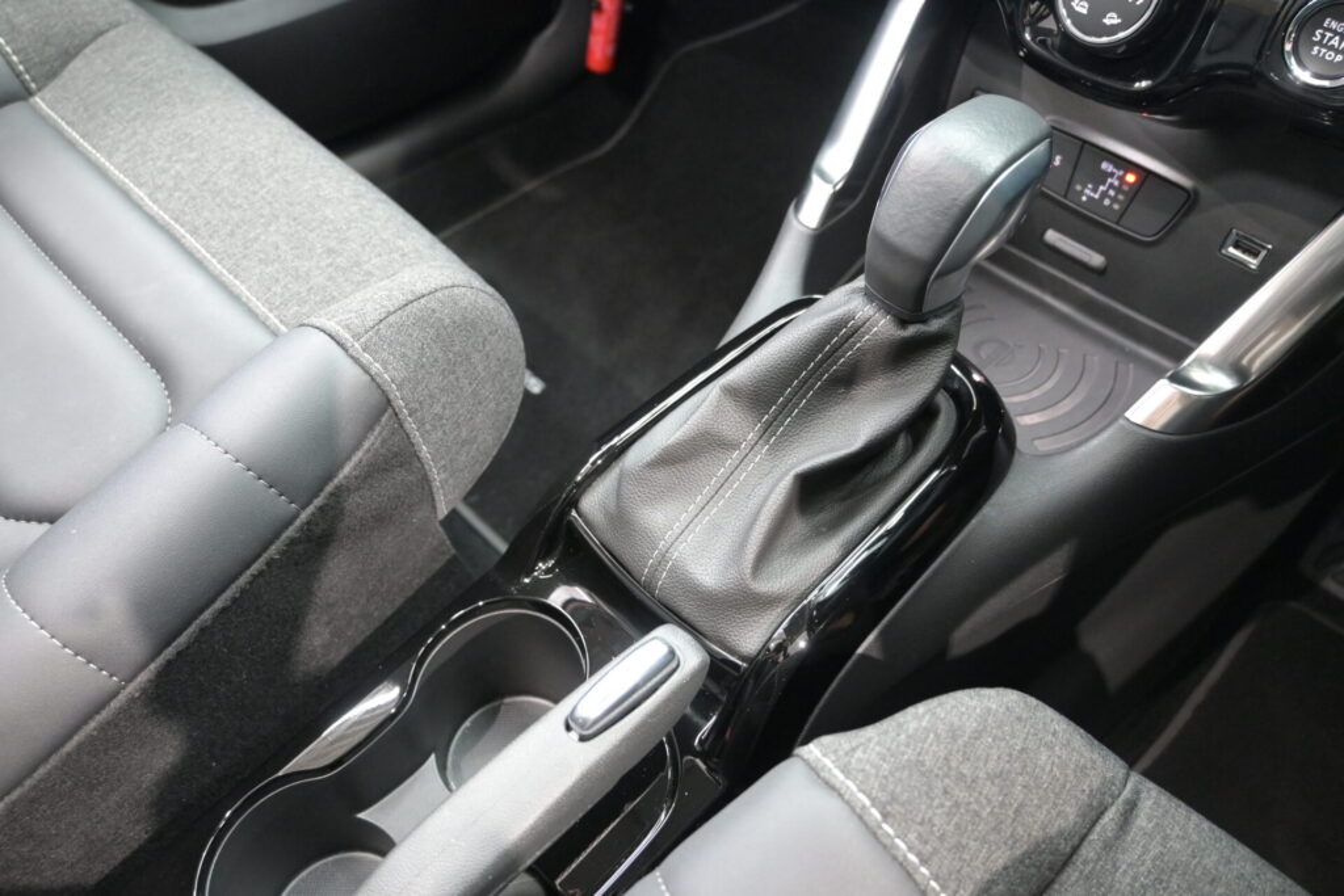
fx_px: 1092
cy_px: 448
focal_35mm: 29
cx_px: 672
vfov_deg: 44.6
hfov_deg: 63.2
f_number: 3.8
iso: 2800
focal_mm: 19.5
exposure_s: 1/30
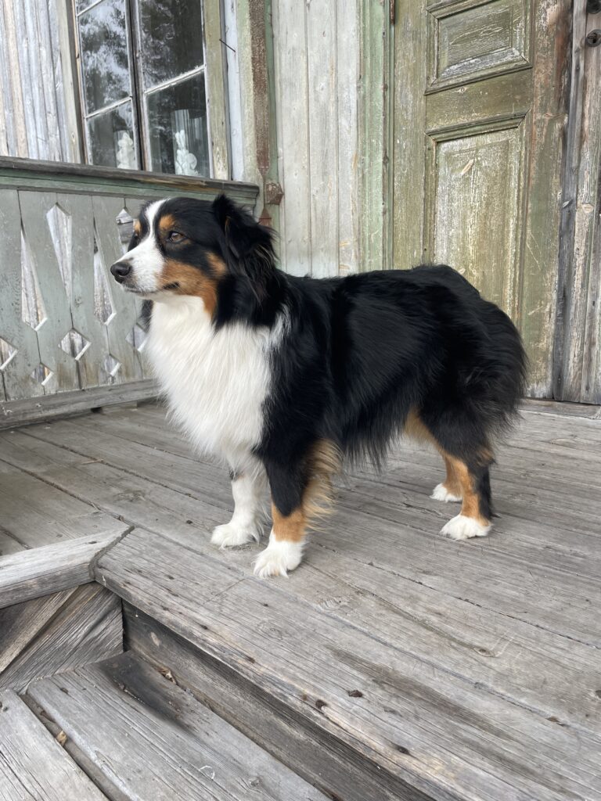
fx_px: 602
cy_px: 400
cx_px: 300
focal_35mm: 26
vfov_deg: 67.3
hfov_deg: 53.1
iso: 32
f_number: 1.6
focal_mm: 4.2
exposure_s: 1/463
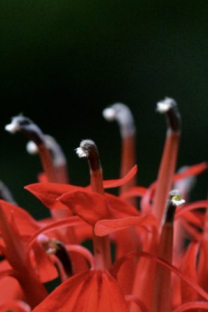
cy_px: 430
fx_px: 3365
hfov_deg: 3.5
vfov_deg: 5.3
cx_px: 145
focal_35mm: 388
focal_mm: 105
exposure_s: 1/250
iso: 2500
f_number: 7.1
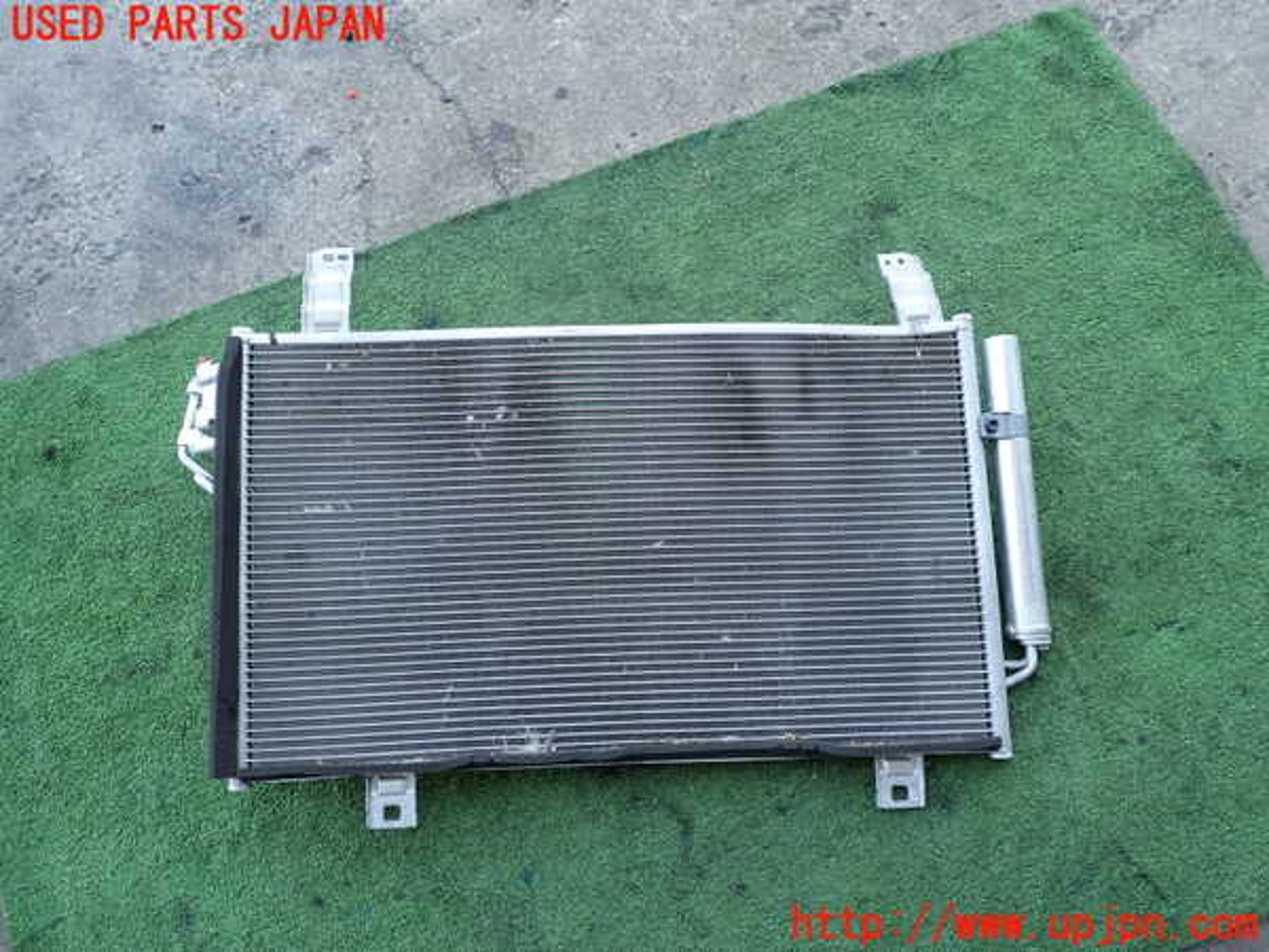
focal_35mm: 25
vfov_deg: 54.9
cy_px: 476
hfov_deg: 69.4
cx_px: 634
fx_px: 916
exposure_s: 1/80
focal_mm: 4.5
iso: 100
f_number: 2.8
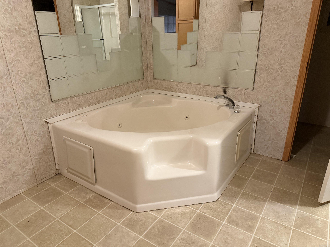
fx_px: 229
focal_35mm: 24
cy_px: 124
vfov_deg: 56.8
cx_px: 165
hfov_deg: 71.6
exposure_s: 1/40
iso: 640
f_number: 1.78
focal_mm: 6.76
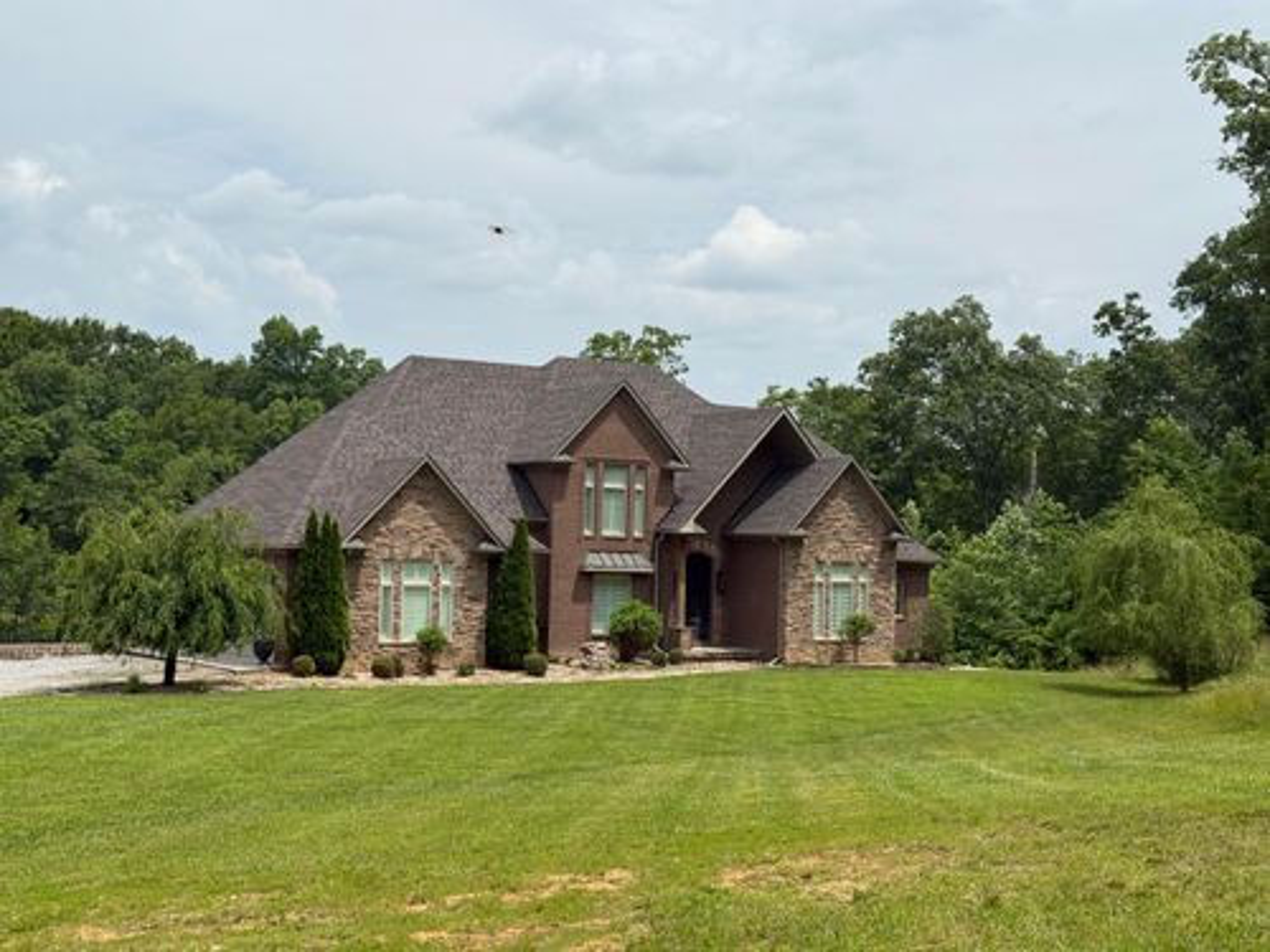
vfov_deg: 30.3
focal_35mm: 48
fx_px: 1761
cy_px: 476
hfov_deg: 39.7
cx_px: 635
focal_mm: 6.76
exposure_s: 1/7874
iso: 64
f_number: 1.78
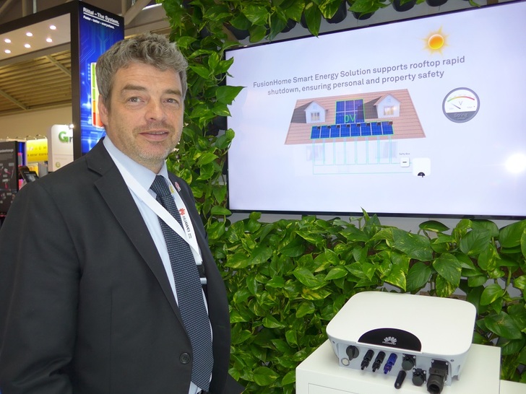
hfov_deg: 61.7
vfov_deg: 48.2
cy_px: 197
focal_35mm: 29
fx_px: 441
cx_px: 263
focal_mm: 6
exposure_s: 1/60
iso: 100
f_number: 2
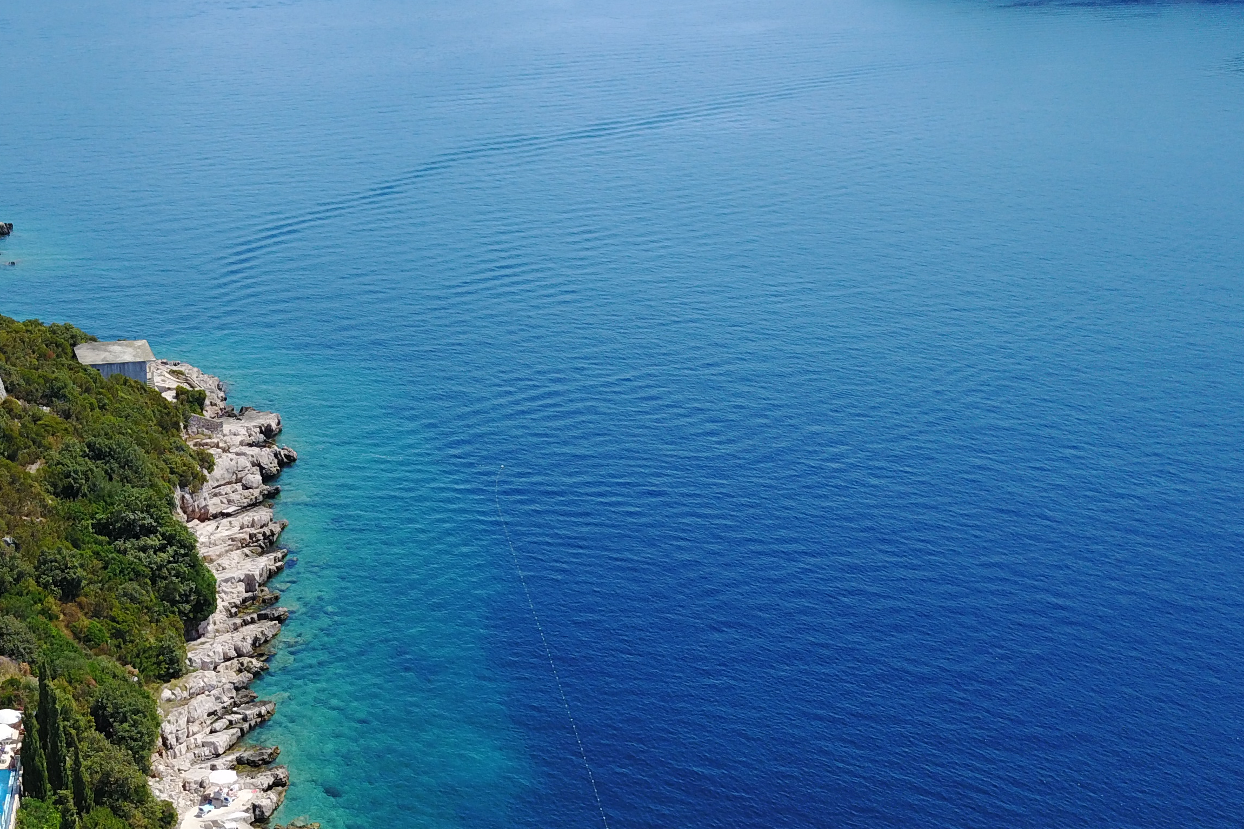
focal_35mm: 47
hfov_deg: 40.2
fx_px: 1624
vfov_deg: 27.8
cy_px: 716
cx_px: 243
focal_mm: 4.7
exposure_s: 1/1344
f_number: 2.2
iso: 100
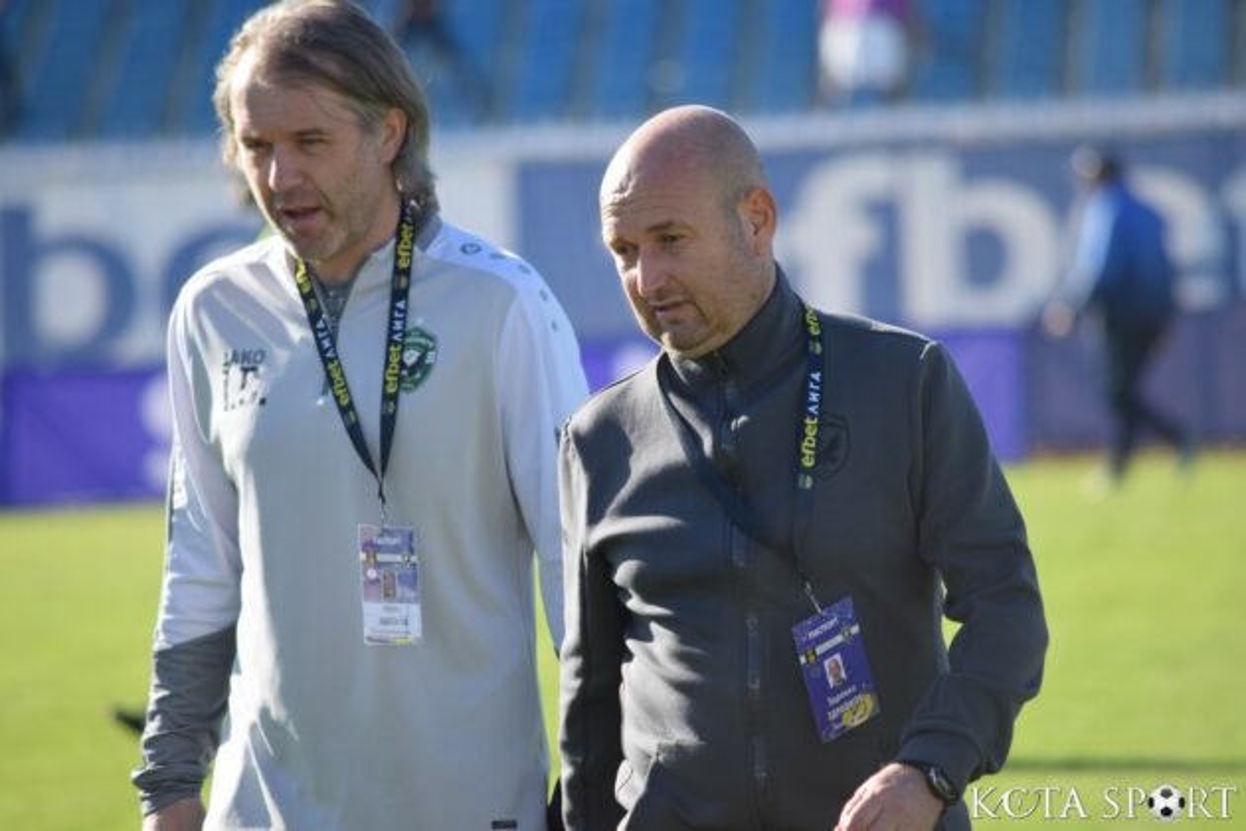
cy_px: 416
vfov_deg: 3.4
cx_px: 623
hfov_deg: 5.1
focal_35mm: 405
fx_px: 14016
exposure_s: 1/800
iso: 400
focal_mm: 270
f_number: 5.6
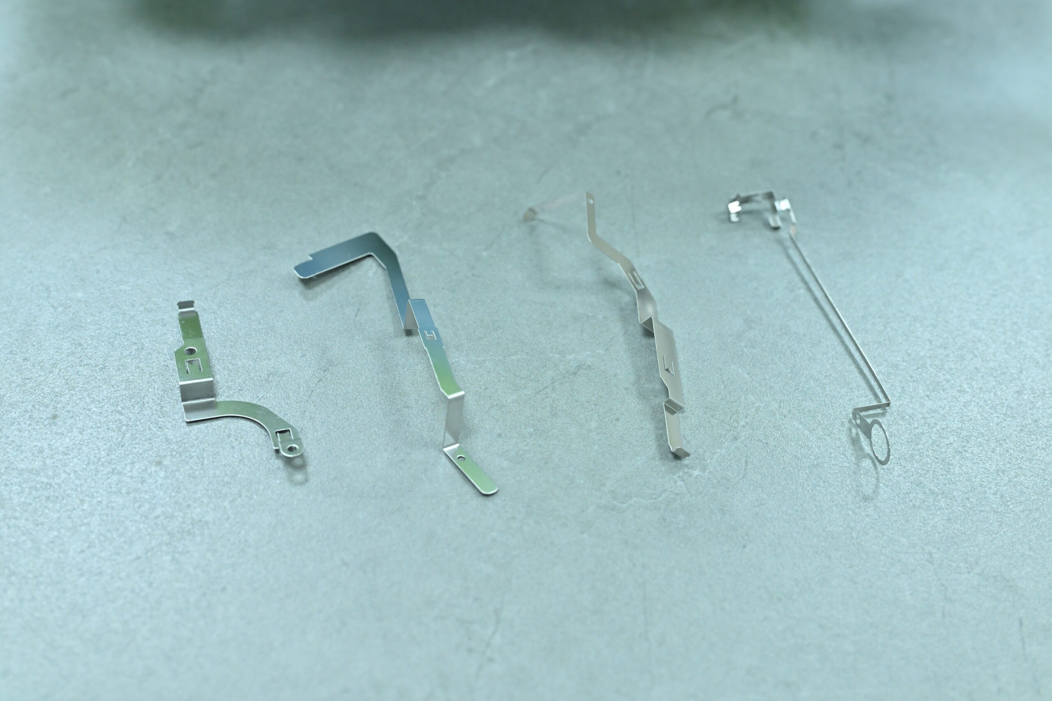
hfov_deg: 41.1
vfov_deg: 28.1
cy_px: 350
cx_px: 526
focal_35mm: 48
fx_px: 1403
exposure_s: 1/100
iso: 800
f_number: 5.6
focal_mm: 48
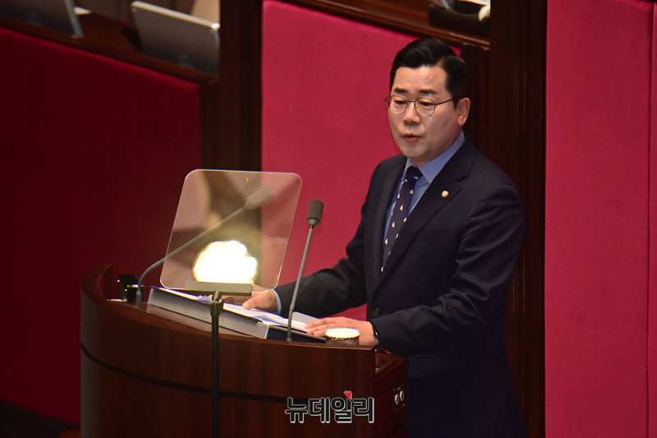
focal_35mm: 400
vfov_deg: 3.4
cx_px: 328
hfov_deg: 5.2
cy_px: 219
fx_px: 7298
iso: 6400
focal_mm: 400
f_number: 7.1
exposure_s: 1/250
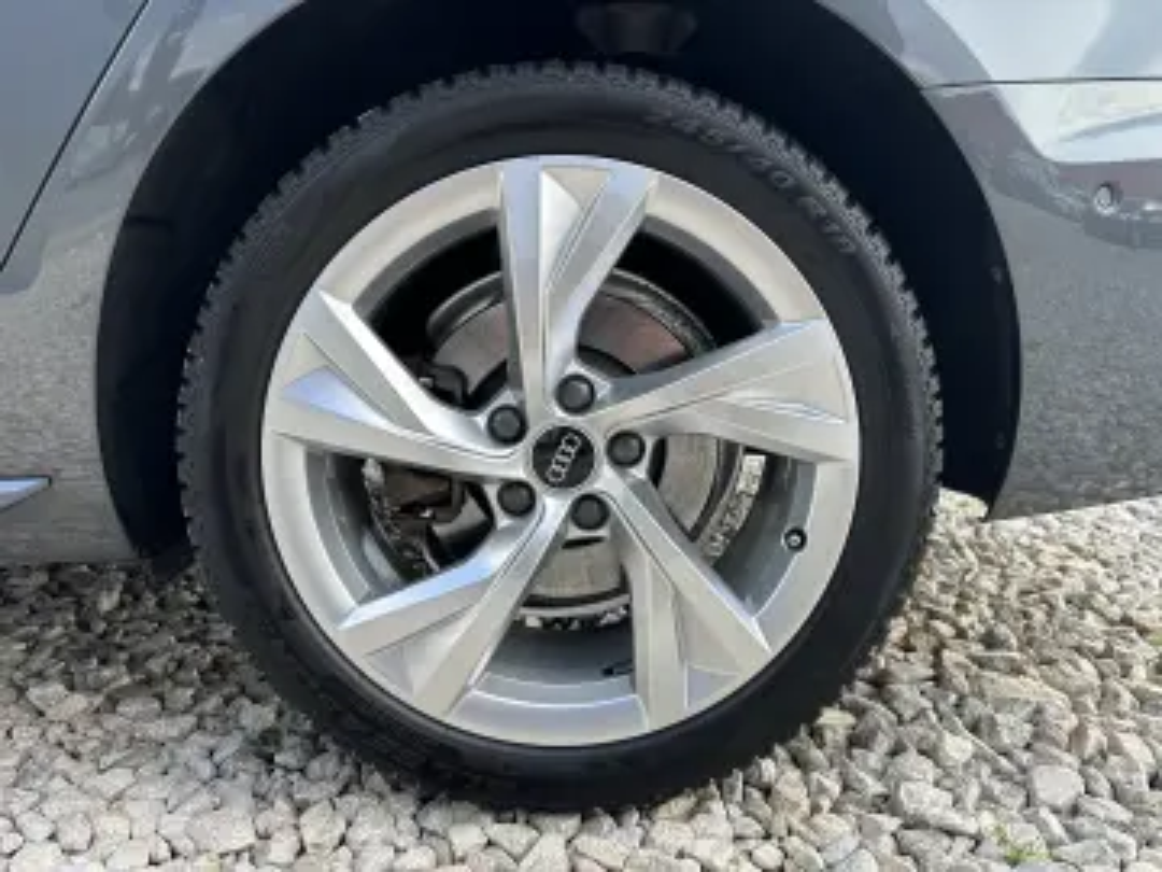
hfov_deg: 71.6
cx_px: 581
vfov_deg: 56.8
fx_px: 806
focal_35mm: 24
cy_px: 436
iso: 80
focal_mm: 6.86
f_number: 1.78
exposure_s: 1/448
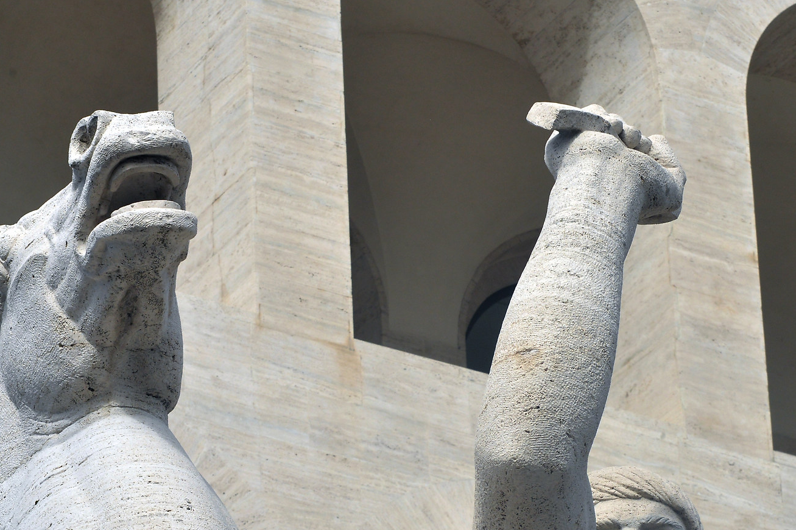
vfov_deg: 5.3
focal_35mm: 257
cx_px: 518
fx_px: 5679
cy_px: 346
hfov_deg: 8.0
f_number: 13
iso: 800
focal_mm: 140
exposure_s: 1/1000
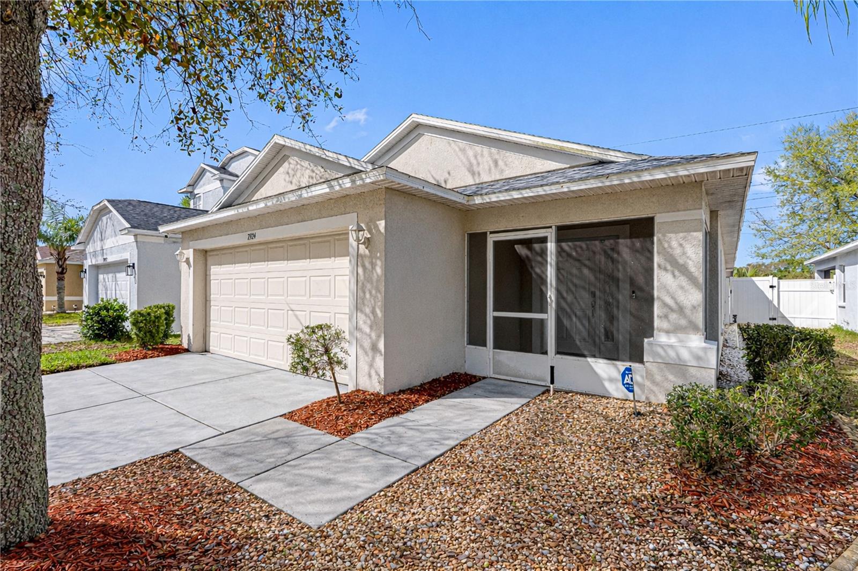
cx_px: 429
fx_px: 381
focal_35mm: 16
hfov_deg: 96.7
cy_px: 286
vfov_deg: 73.7
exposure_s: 1/500
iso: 320
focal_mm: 16
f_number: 11
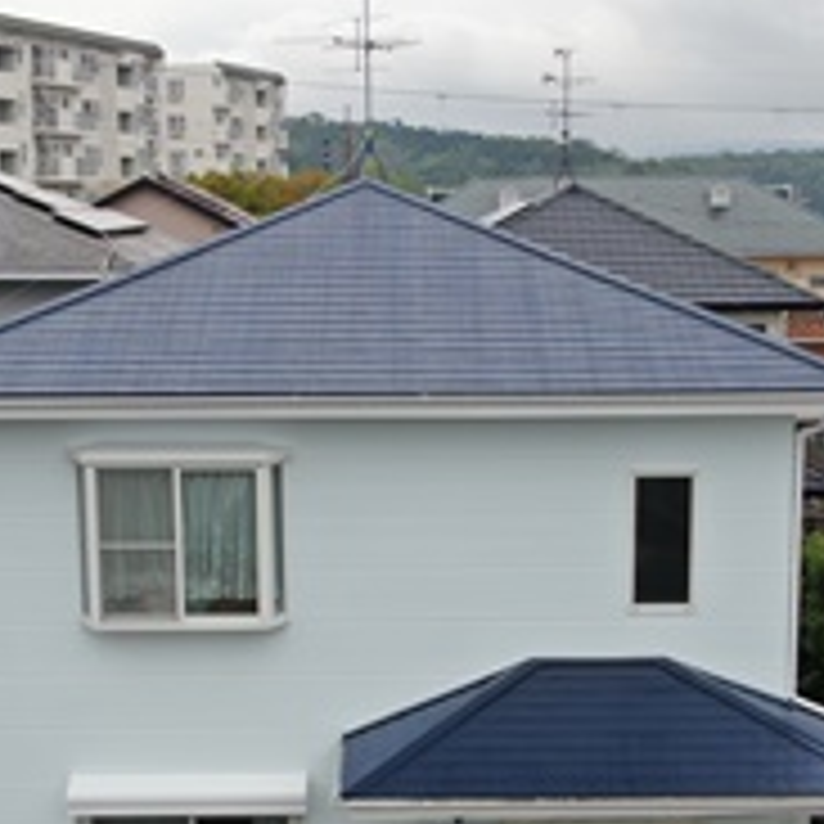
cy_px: 567
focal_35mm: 71
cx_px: 423
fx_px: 1912
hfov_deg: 24.3
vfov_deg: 24.2
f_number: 3.5
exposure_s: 1/160
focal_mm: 7.23
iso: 100
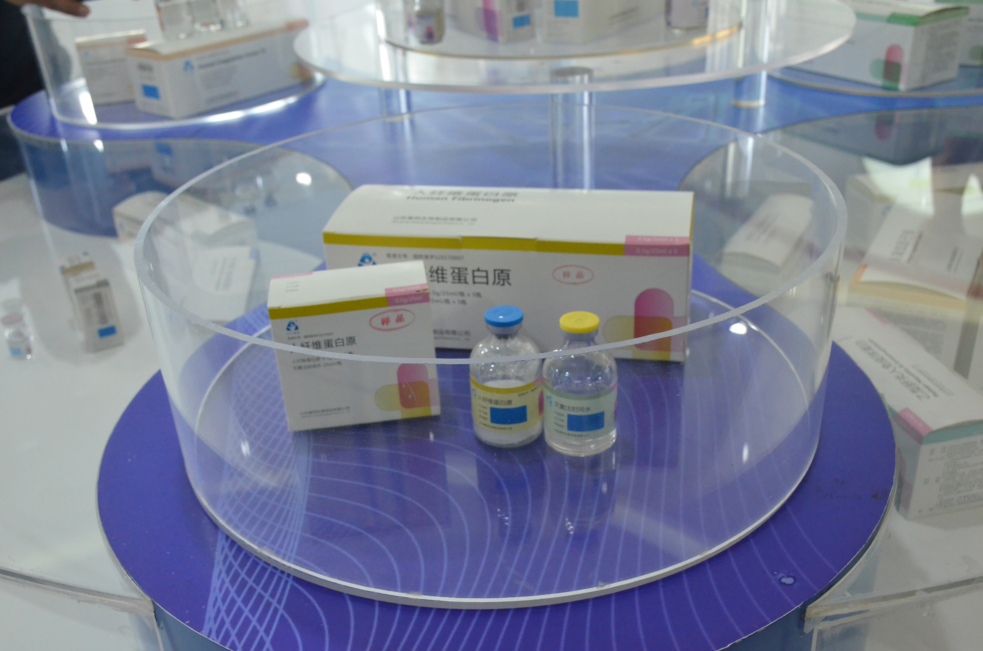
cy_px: 326
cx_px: 492
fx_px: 981
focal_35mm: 36
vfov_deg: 36.7
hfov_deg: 53.2
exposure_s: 1/200
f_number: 7.1
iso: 3200
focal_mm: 24
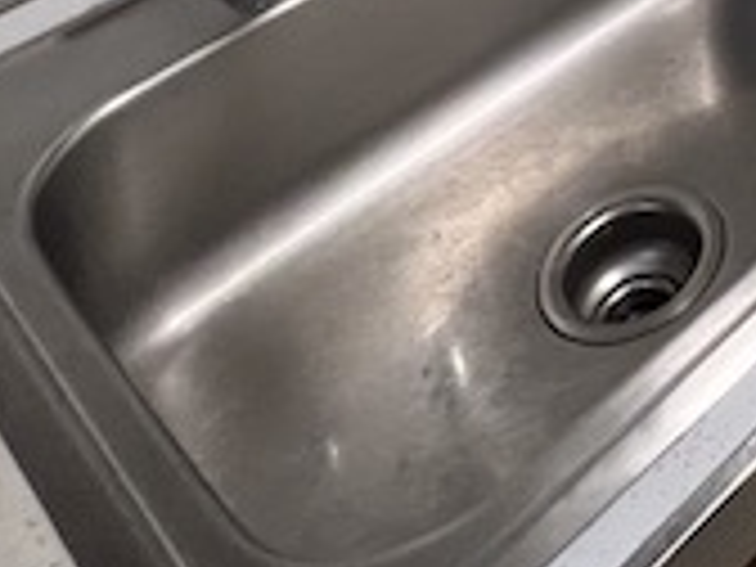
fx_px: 1354
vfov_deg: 15.5
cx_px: 1130
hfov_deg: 24.4
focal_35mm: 62
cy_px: -720
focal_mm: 1.57
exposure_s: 1/60
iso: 200
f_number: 1.8
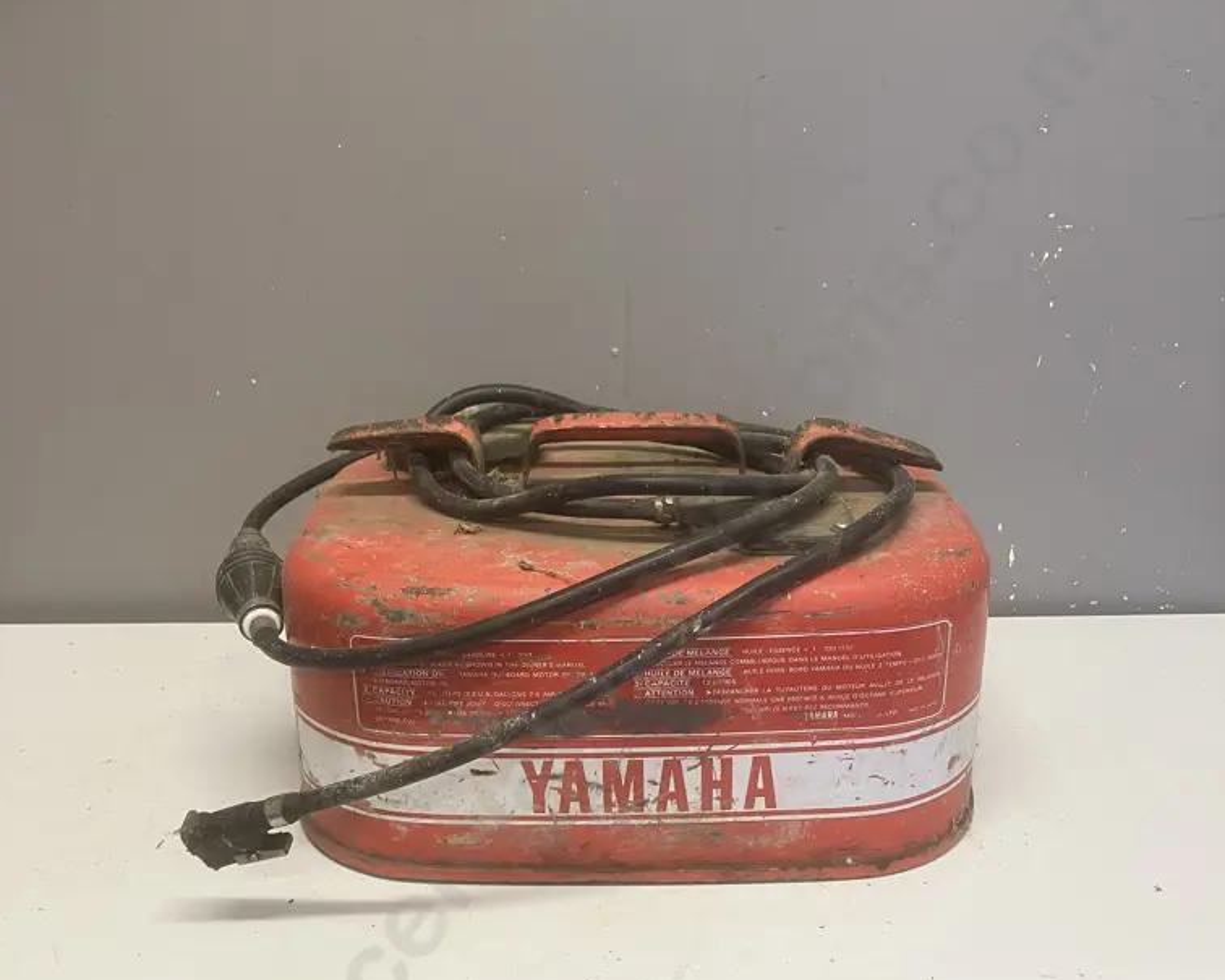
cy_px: 666
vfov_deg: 39.6
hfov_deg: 49.1
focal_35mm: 37
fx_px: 1342
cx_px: 609
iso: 64
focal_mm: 3.99
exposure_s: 1/50
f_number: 1.8
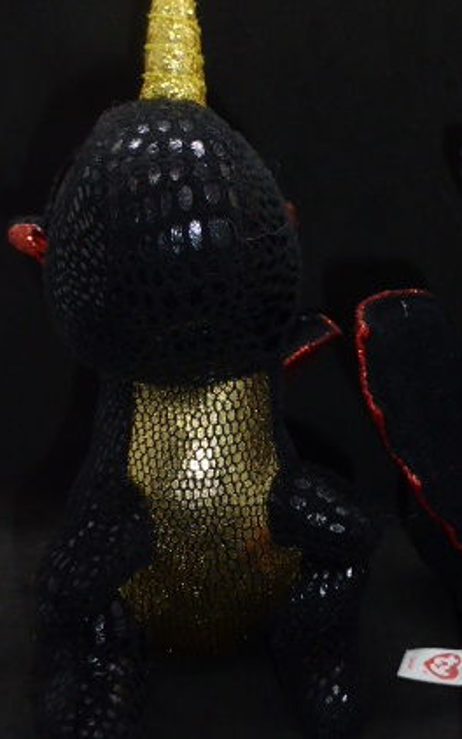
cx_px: 359
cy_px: 362
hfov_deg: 28.1
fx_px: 906
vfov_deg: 44.3
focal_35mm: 45
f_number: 3.4
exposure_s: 1/60
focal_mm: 4.8
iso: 250
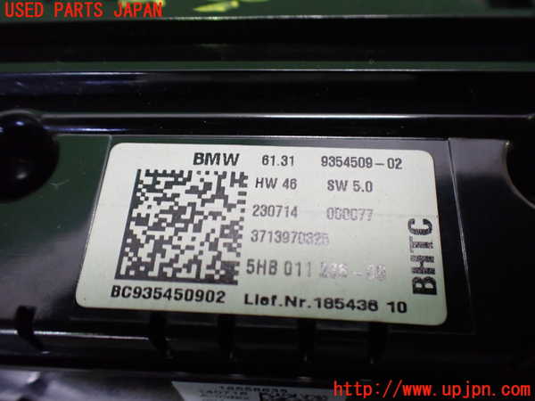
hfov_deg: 60.0
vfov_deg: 46.8
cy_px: 200
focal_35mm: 30
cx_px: 268
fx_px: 464
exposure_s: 1/60
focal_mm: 5.4
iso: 800
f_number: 2.3
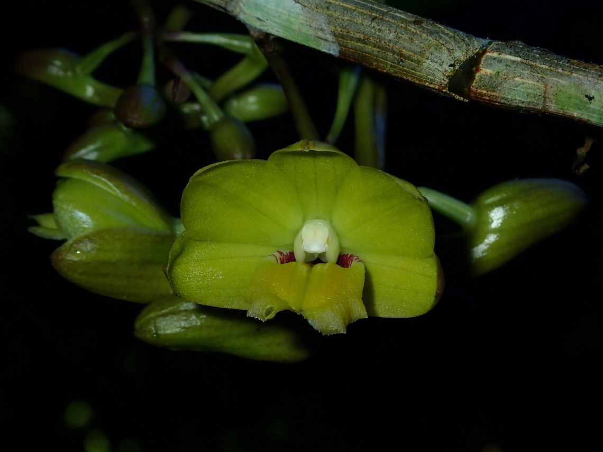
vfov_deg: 14.8
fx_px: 1742
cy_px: 226
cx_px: 302
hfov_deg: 19.6
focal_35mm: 100
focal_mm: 18
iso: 200
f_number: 6.3
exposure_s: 1/200
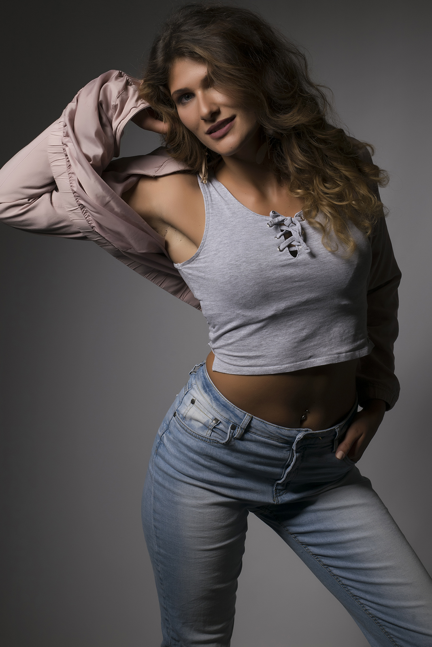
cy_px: 324
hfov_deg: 21.6
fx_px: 1134
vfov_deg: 31.9
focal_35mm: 63
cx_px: 216
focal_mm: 42
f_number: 16
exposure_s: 1/100
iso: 100
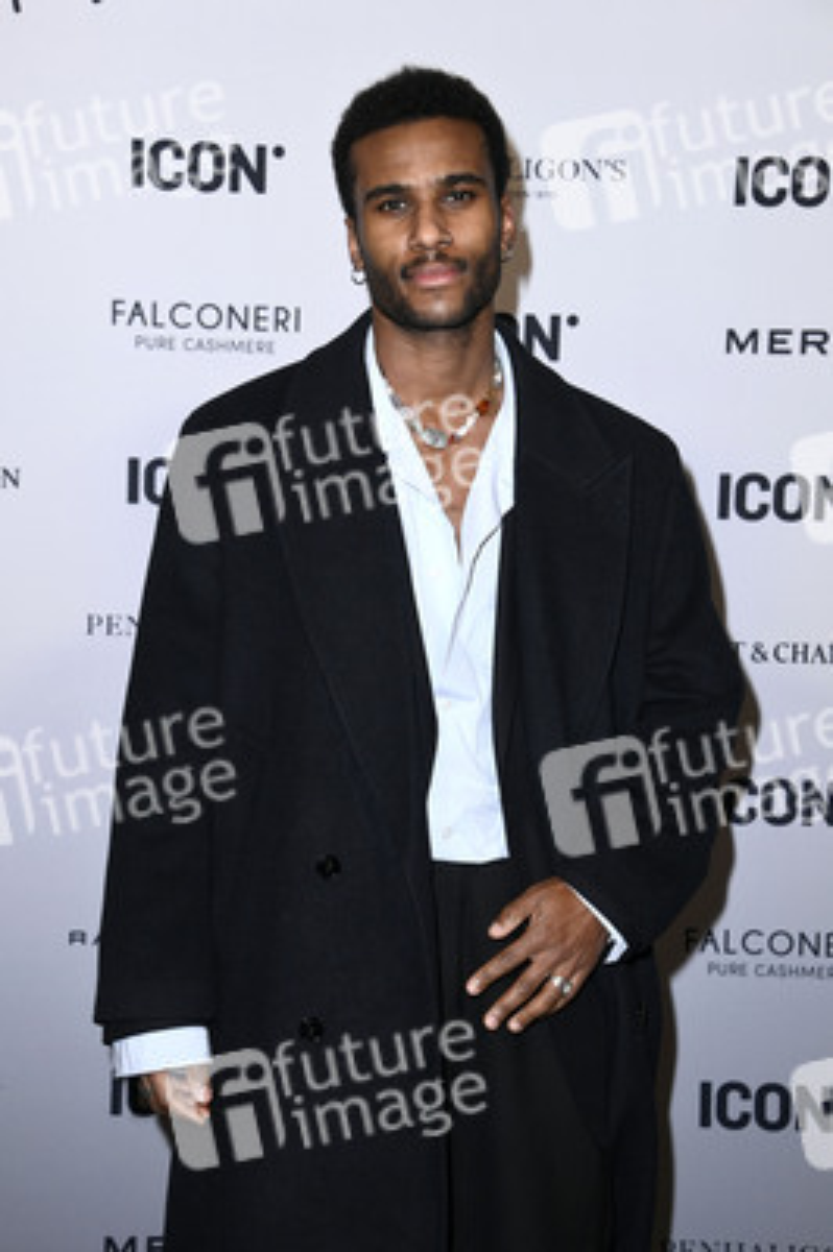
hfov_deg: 20.9
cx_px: 416
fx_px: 2260
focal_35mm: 65
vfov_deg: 31.0
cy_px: 626
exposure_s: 1/250
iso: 1000
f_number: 5.6
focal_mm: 65
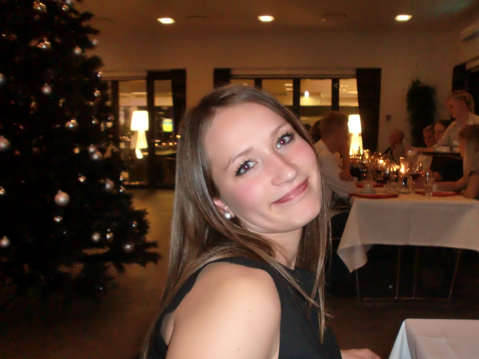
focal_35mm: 32
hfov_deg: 56.7
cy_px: 211
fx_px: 443
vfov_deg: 44.0
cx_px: 265
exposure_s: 1/25
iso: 400
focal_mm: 4.65
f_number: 2.6
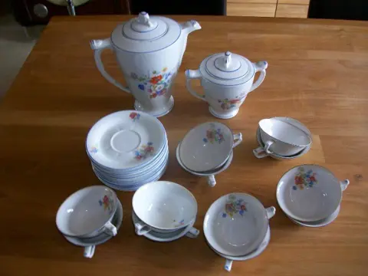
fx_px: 361
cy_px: 138
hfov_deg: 54.0
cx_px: 184
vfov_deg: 41.8
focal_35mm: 34
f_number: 2.8
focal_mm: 5.7
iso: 160
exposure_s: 1/60
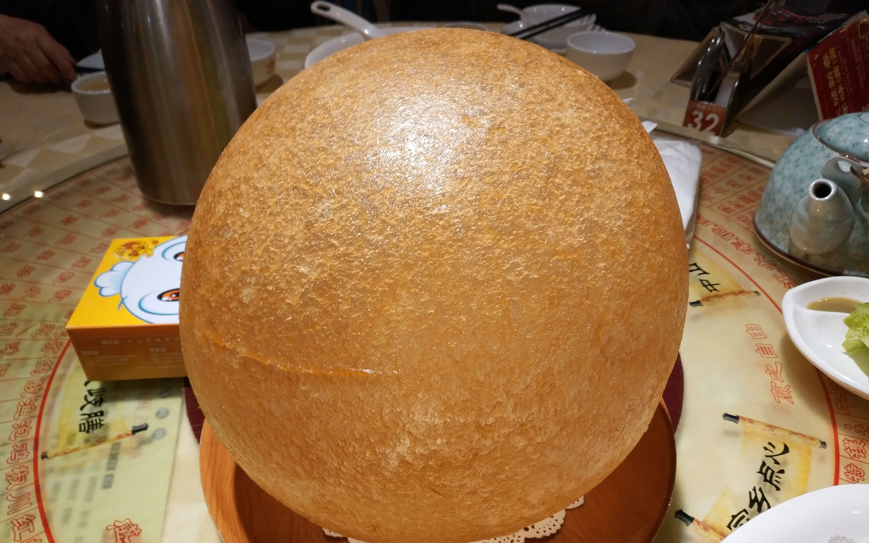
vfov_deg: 37.2
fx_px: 805
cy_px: 295
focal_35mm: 34
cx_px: 434
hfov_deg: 56.7
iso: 293
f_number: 2
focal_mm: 4.5
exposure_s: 1/25
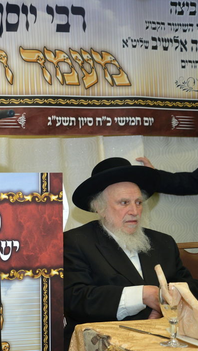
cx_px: -86
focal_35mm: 63
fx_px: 588
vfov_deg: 33.3
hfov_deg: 17.5
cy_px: 185
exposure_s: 1/160
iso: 800
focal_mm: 35
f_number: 4.5
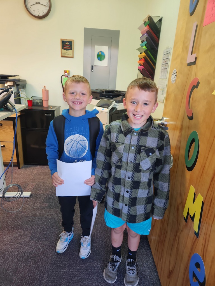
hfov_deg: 58.9
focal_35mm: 23
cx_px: 108
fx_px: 190
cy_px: 143
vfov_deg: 73.9
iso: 100
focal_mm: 5.4
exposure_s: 1/50
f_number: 1.8
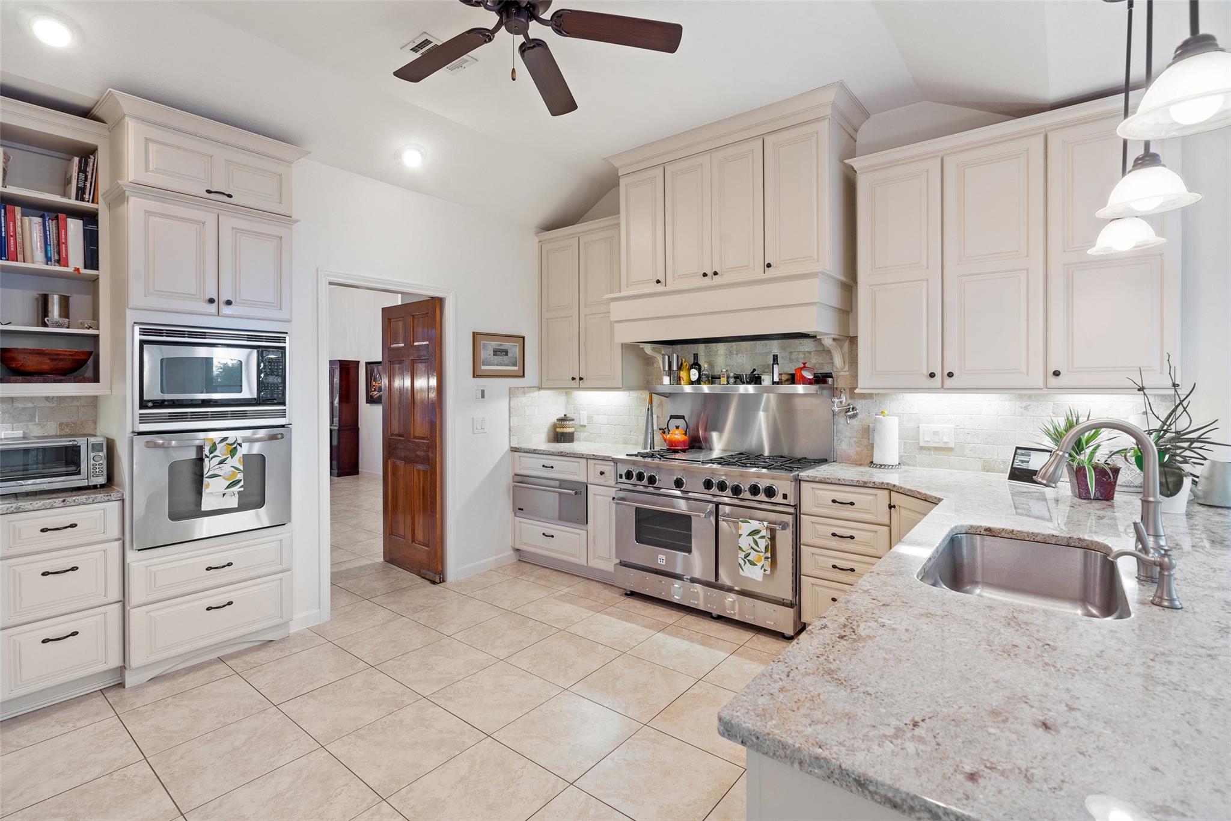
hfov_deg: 96.7
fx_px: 547
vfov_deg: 73.7
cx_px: 616
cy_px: 410
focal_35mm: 16
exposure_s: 3.2
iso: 320
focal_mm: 16
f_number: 9
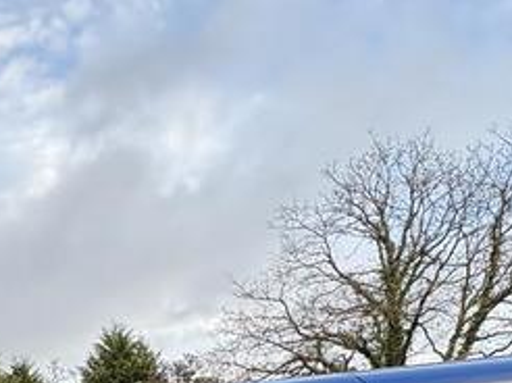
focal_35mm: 51
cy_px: 664
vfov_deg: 20.9
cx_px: 133
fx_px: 754
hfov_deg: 36.7
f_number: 2.2
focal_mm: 2.22
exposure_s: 1/173
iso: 64
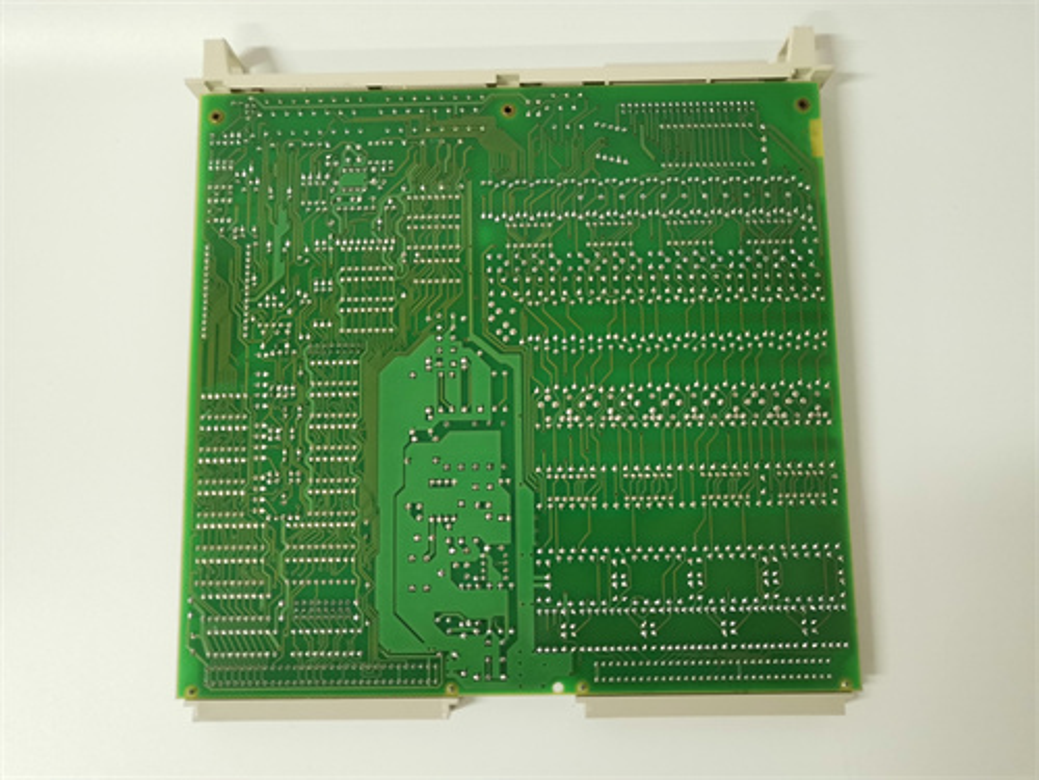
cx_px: 520
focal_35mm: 27
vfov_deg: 51.4
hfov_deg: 65.3
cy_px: 390
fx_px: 810
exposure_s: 1/33.3
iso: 250
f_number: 1.8
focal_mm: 3.95
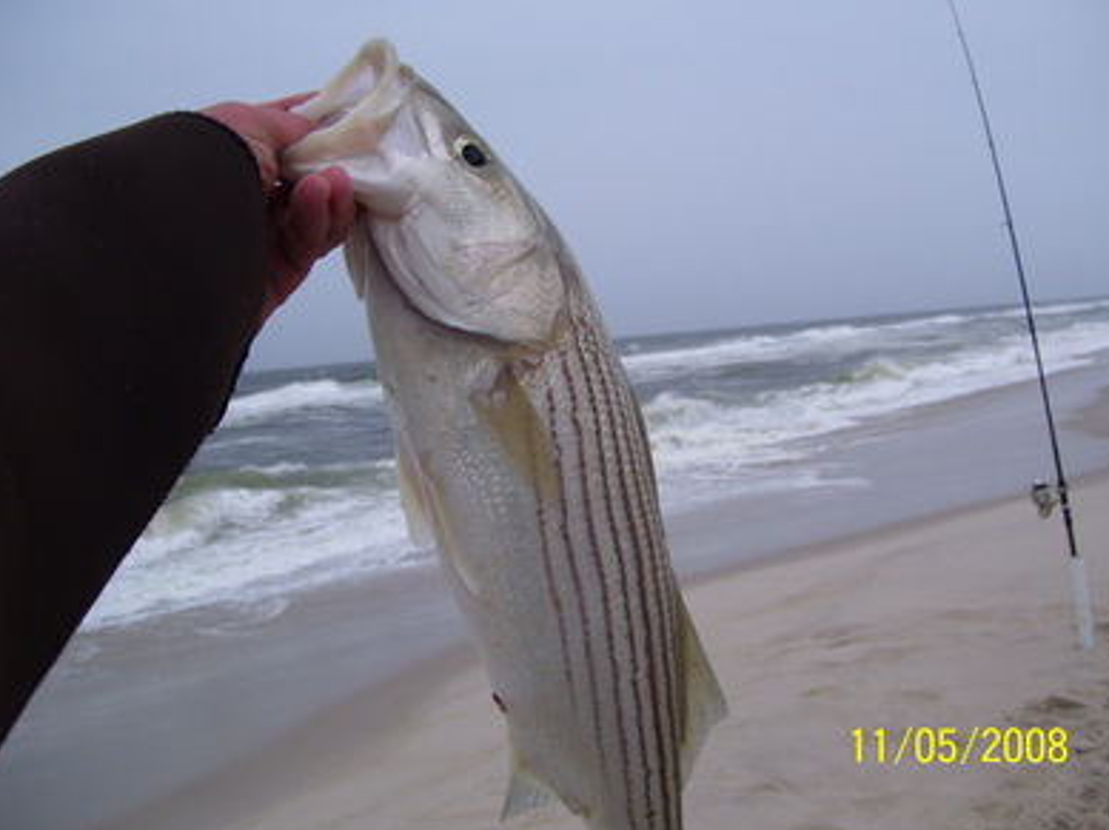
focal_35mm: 38
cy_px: 424
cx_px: 557
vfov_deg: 37.7
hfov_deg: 49.0
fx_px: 1216
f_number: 2.7
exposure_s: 1/350
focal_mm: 6
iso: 80
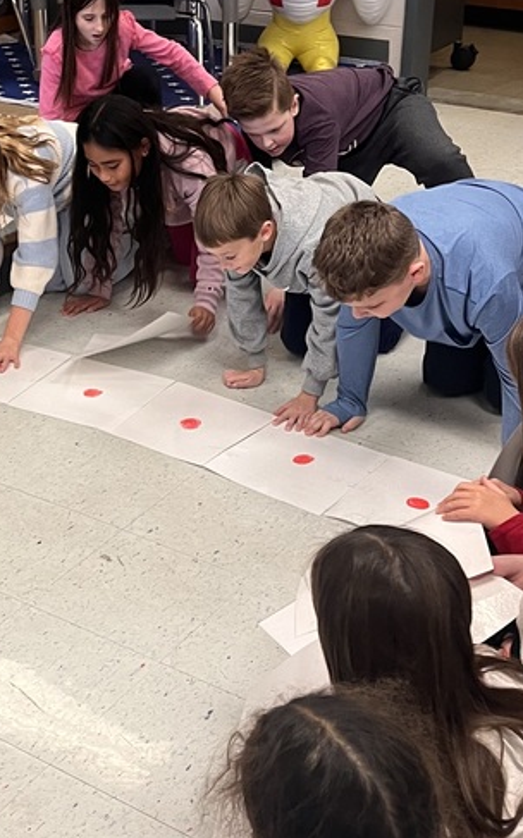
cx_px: 139
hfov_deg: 22.2
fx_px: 1324
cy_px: 397
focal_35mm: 58
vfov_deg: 35.1
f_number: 1.6
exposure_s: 1/60
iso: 125
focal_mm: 5.1
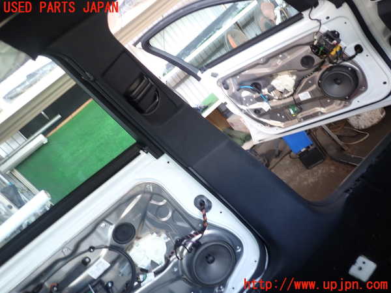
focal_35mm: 25
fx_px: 282
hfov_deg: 69.4
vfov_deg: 54.9
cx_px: 196
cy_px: 146
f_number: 2
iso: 200
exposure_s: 1/60
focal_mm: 4.5
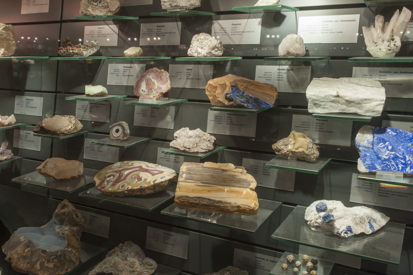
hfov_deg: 55.8
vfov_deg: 38.9
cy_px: 138
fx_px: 390
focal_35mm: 34
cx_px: 206
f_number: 18
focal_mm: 34
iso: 400
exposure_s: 1/6
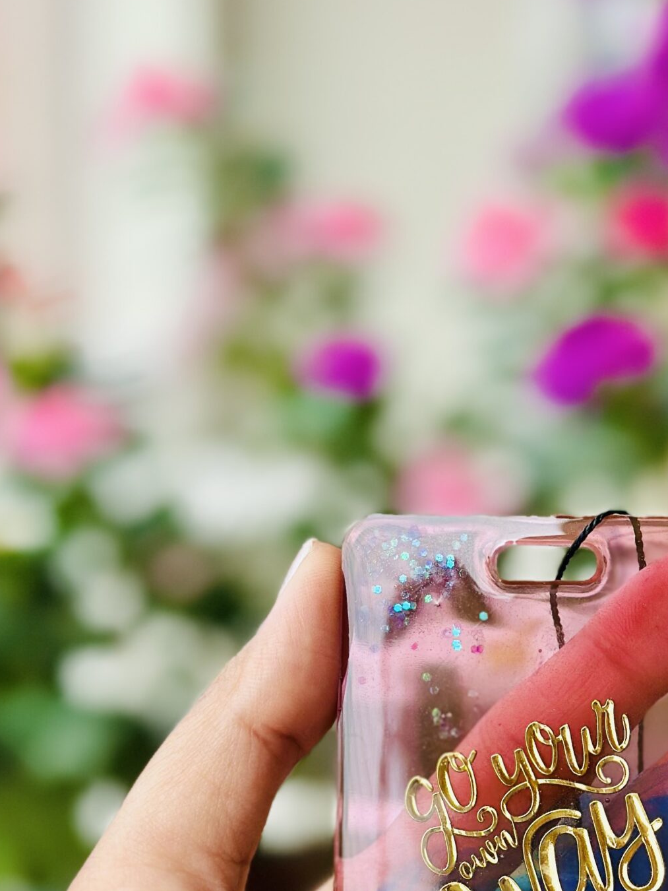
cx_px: 572
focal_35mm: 91
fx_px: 2341
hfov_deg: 16.1
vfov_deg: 21.3
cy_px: 688
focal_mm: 6.86
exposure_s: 1/1030
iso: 80
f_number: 1.78
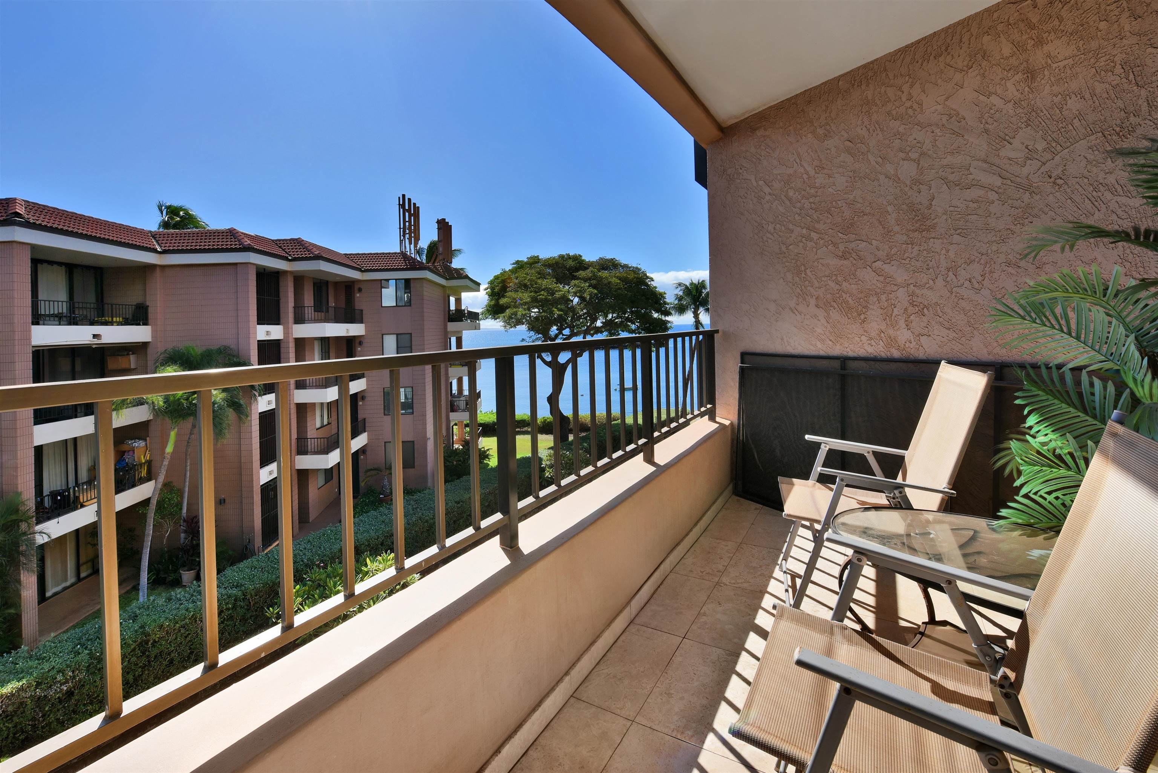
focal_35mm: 15
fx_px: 483
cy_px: 386
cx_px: 579
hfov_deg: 100.4
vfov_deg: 77.4
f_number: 16
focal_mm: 15
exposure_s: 1/60
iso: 100
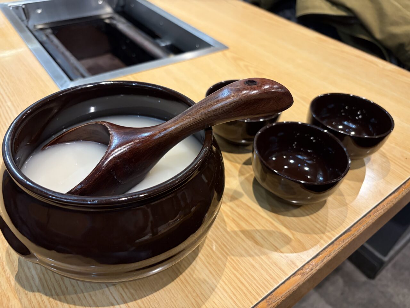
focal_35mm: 26
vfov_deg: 53.1
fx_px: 308
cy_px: 154
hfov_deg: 67.3
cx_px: 205
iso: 250
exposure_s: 1/50
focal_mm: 5.96
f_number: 1.6
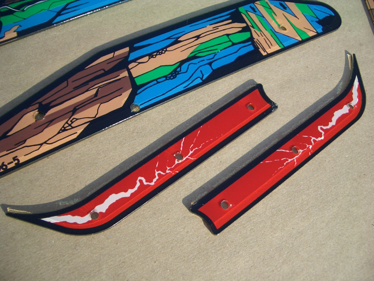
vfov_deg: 40.7
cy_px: 140
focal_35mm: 35
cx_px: 187
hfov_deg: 52.6
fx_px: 378
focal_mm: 5.8
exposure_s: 1/800
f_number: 2.6
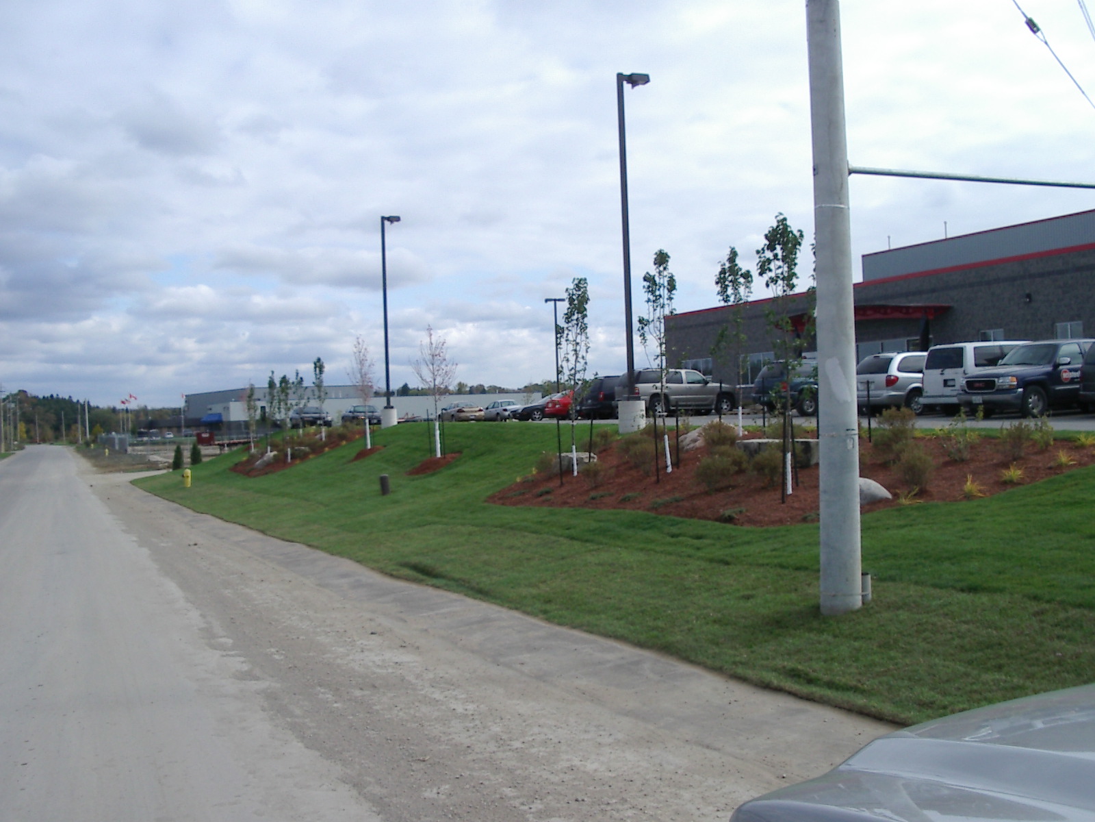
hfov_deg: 49.0
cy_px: 411
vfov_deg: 37.7
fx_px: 1202
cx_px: 548
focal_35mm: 38
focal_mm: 5.8
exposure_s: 1/400
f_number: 4.8
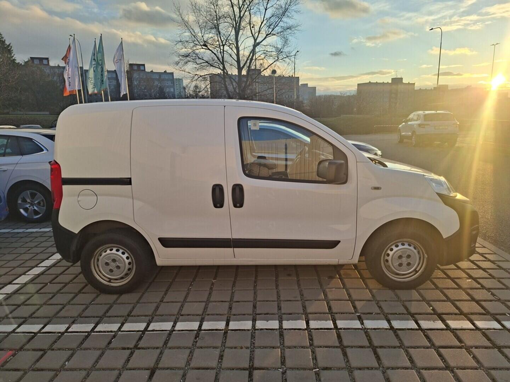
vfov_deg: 58.9
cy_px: 191
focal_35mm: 23
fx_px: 339
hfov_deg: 73.9
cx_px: 255
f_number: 1.8
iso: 50
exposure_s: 1/615
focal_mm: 5.54
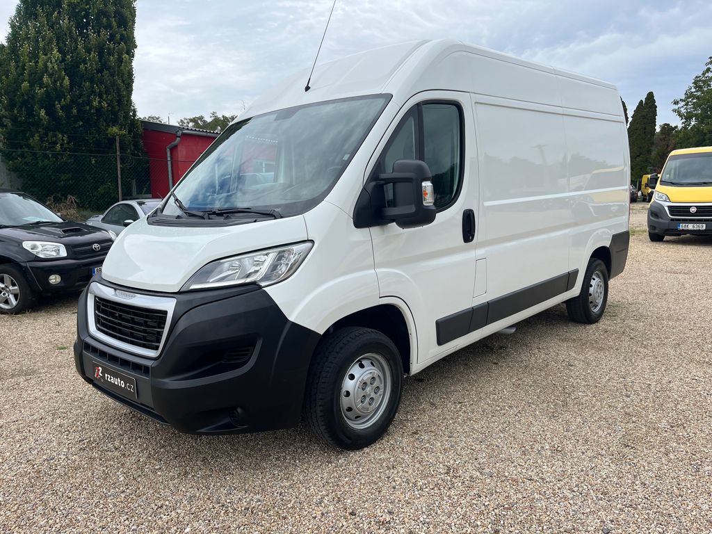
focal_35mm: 26
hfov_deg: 67.3
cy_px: 267
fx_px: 535
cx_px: 356
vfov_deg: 53.1
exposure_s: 1/1580
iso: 50
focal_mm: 5.1
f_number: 1.6
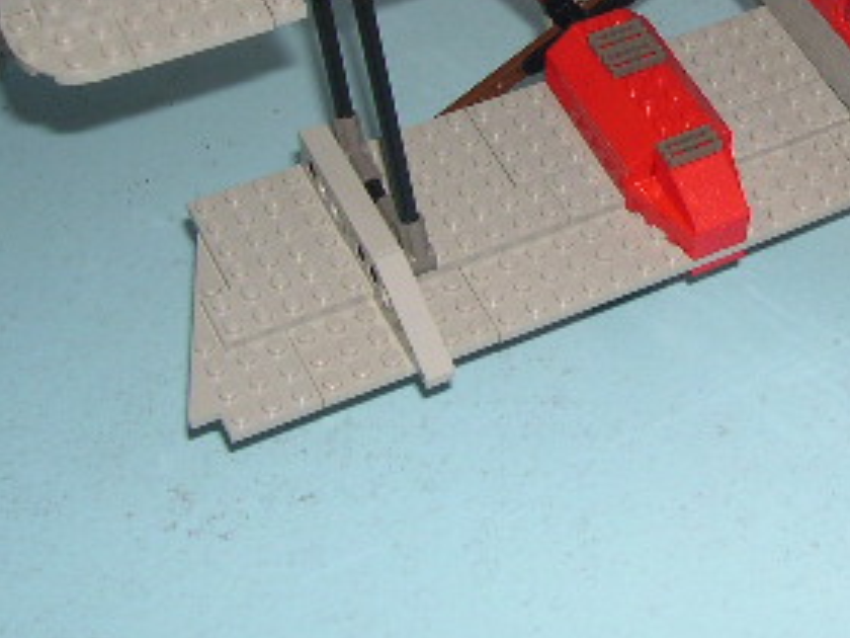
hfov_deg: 21.8
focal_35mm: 87
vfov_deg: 16.7
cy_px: 33
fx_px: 2136
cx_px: 820
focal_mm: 8
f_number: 2.8
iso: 100
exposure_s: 1/60
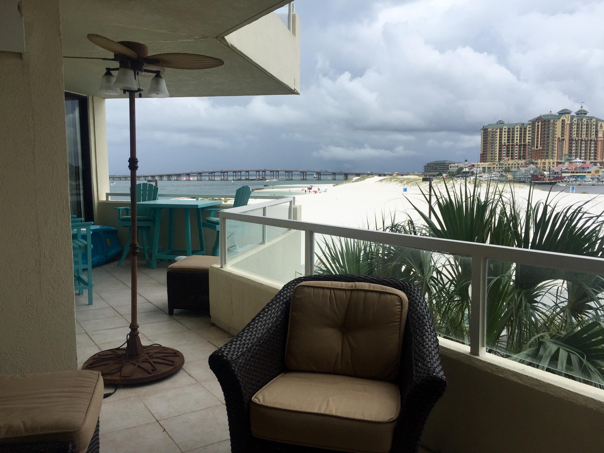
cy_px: 226
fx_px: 506
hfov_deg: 61.7
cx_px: 302
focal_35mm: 29
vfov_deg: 48.2
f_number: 2.2
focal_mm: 4.15
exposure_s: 1/1980
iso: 32
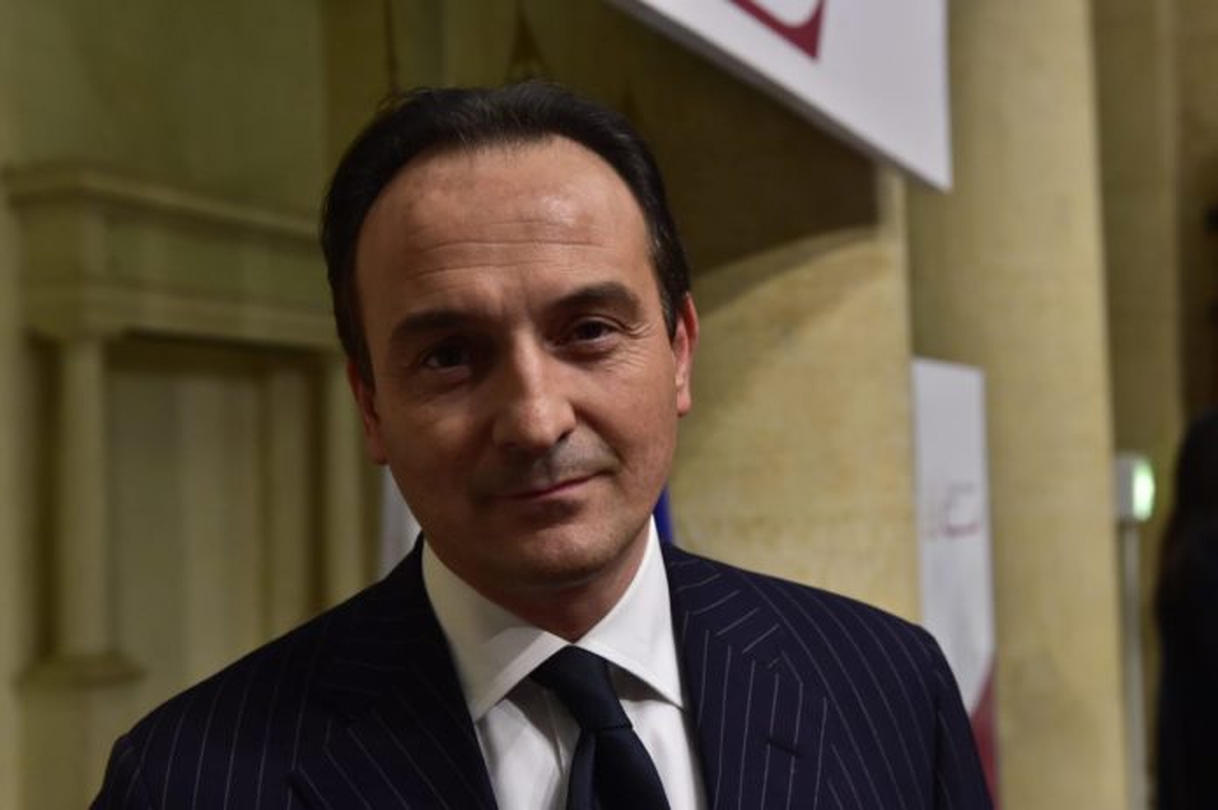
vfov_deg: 27.0
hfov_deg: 39.6
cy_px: 405
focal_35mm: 50
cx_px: 609
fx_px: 1690
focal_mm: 50
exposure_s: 1/100
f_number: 5
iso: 4000
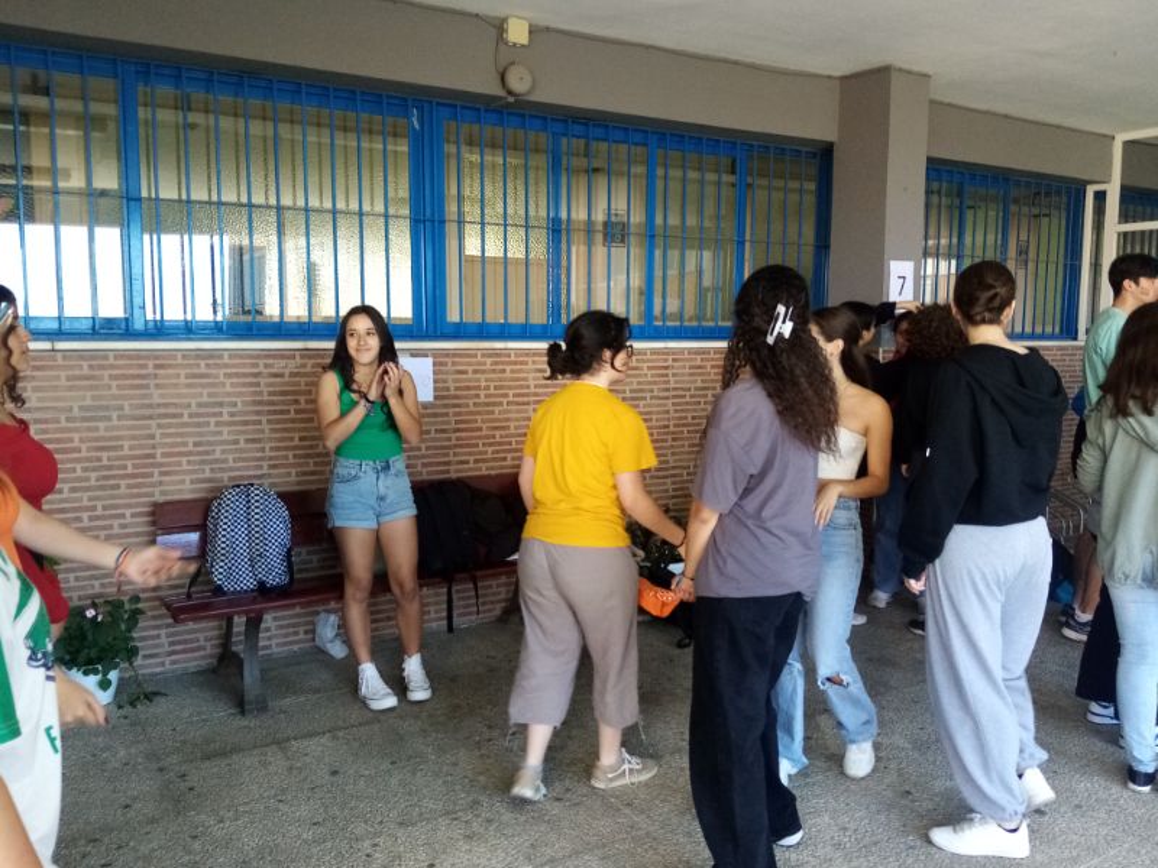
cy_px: 434
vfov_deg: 53.1
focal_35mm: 26
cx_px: 579
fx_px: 870
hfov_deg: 67.3
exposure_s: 1/100
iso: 192
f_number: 1.8
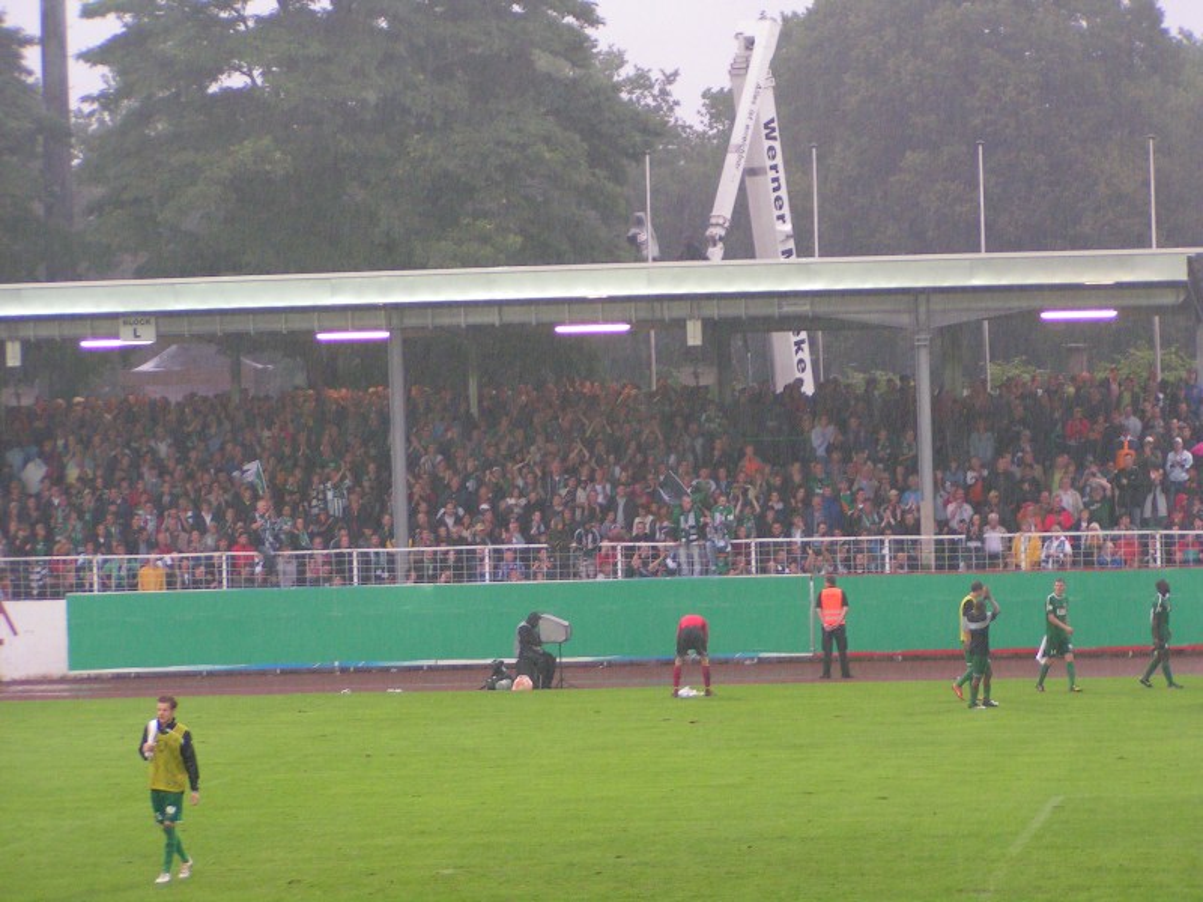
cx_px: 602
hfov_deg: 13.8
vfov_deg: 10.4
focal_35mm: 143
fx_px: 4970
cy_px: 451
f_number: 3.5
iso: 200
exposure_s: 1/80
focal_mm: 21.9
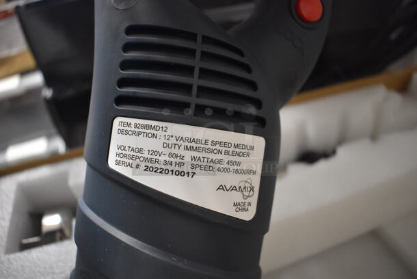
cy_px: 140
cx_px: 208
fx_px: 313
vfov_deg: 48.0
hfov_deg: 67.3
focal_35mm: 27
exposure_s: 1/60
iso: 2800
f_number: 4
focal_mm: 18
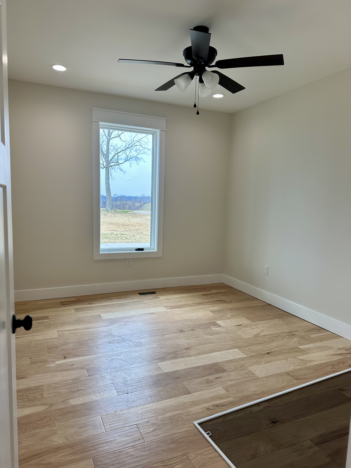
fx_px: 324
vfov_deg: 71.6
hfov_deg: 56.8
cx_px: 176
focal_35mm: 24
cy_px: 234
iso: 80
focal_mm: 6.86
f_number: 1.78
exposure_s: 1/450
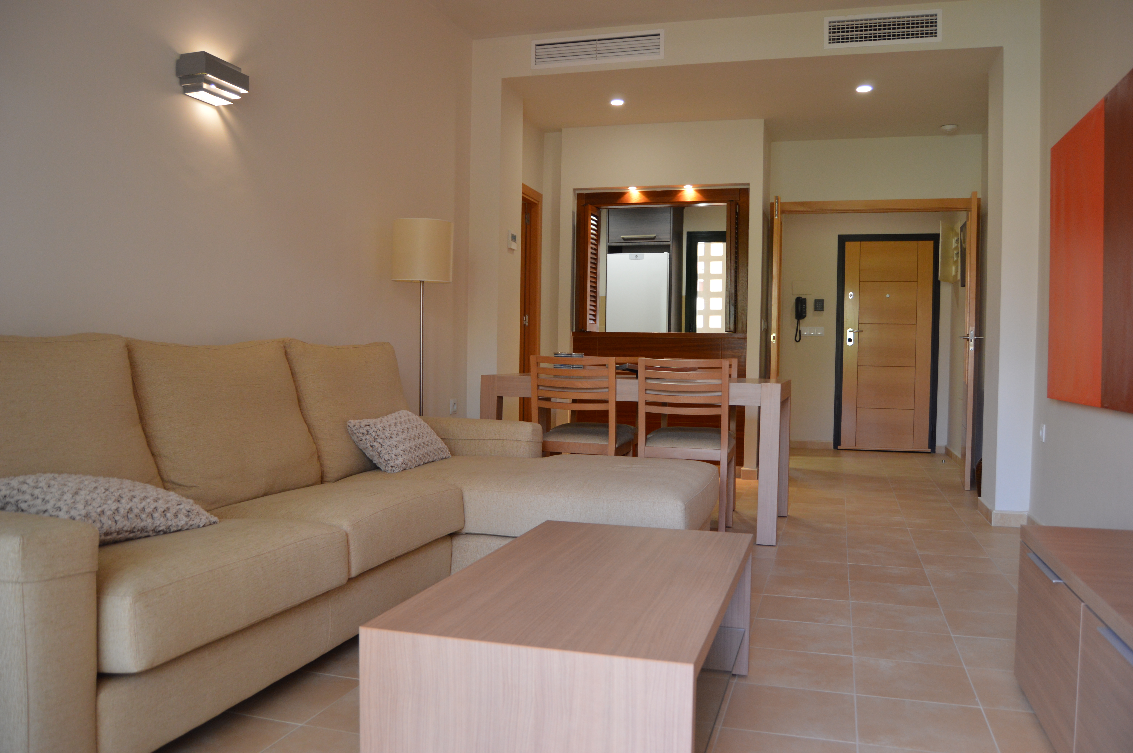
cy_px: 376
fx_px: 849
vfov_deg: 47.8
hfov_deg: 67.4
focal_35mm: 27
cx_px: 566
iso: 400
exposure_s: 1/60
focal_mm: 18
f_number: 4
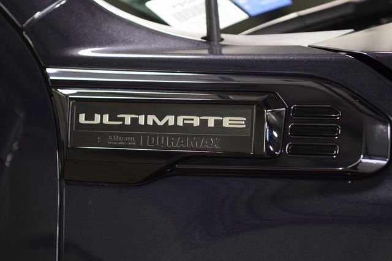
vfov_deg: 13.0
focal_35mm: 105
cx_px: 196
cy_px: 130
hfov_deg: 19.5
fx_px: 1144
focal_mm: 70
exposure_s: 1/100
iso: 1600
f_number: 2.8
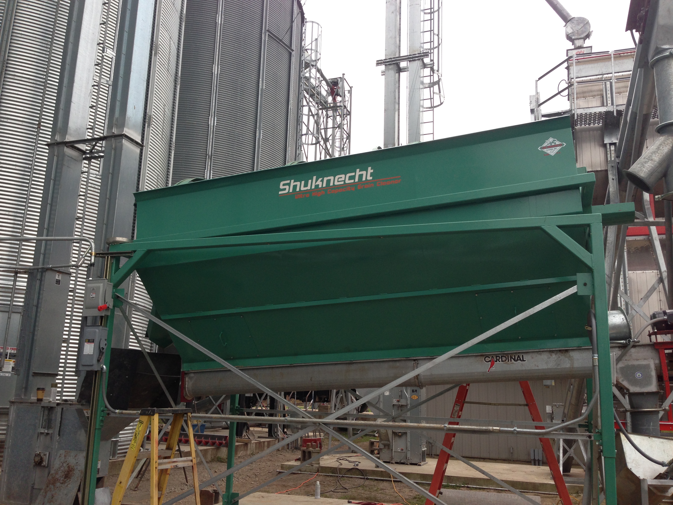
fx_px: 642
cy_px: 252
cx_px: 336
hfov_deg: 55.4
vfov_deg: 42.9
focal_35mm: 33
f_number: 2.4
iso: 50
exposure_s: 1/337
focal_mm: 4.13
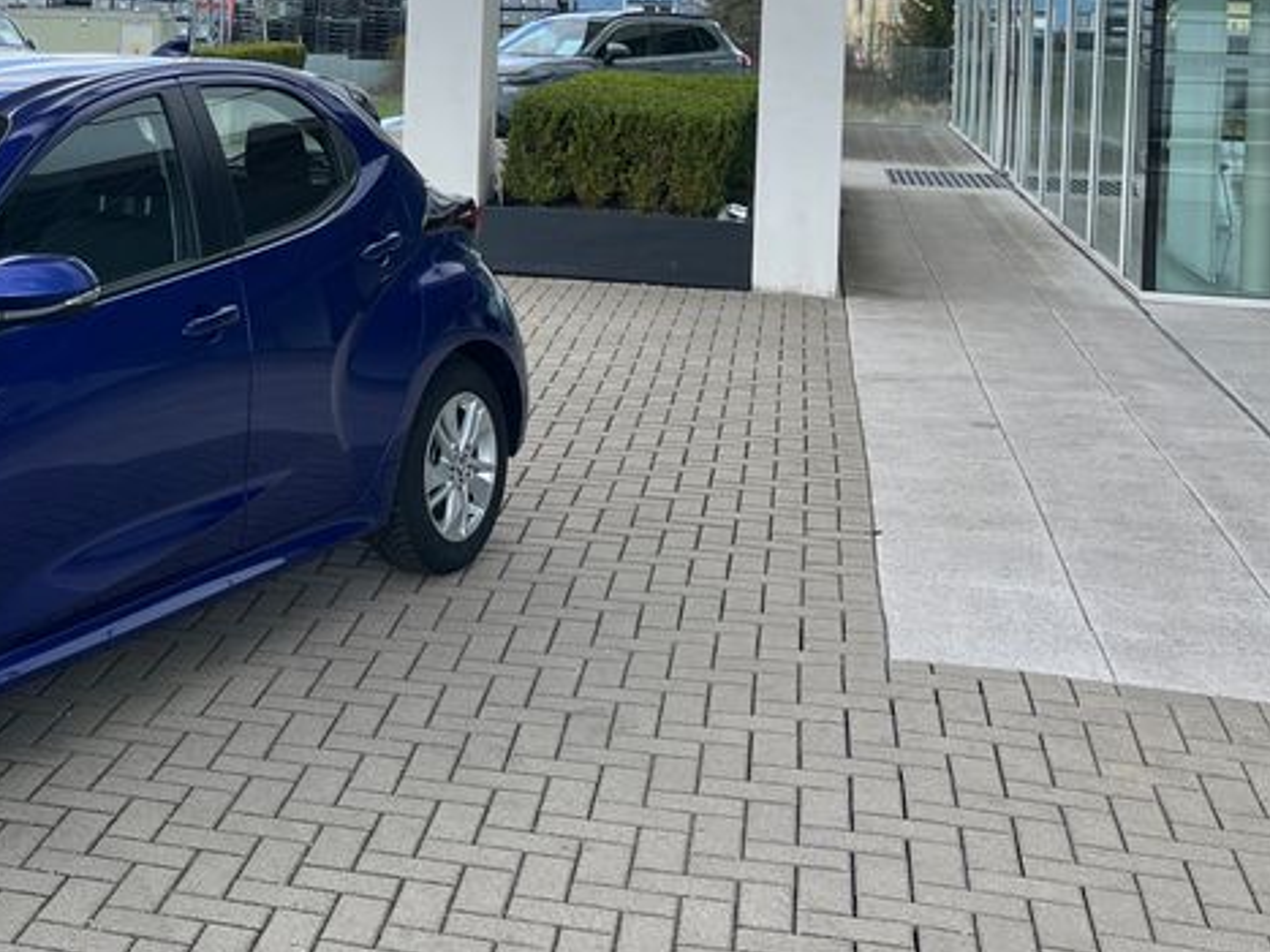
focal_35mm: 57
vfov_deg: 24.6
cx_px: 73
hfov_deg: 31.8
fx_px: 2091
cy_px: 22
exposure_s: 1/639
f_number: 1.6
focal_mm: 5.1
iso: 50
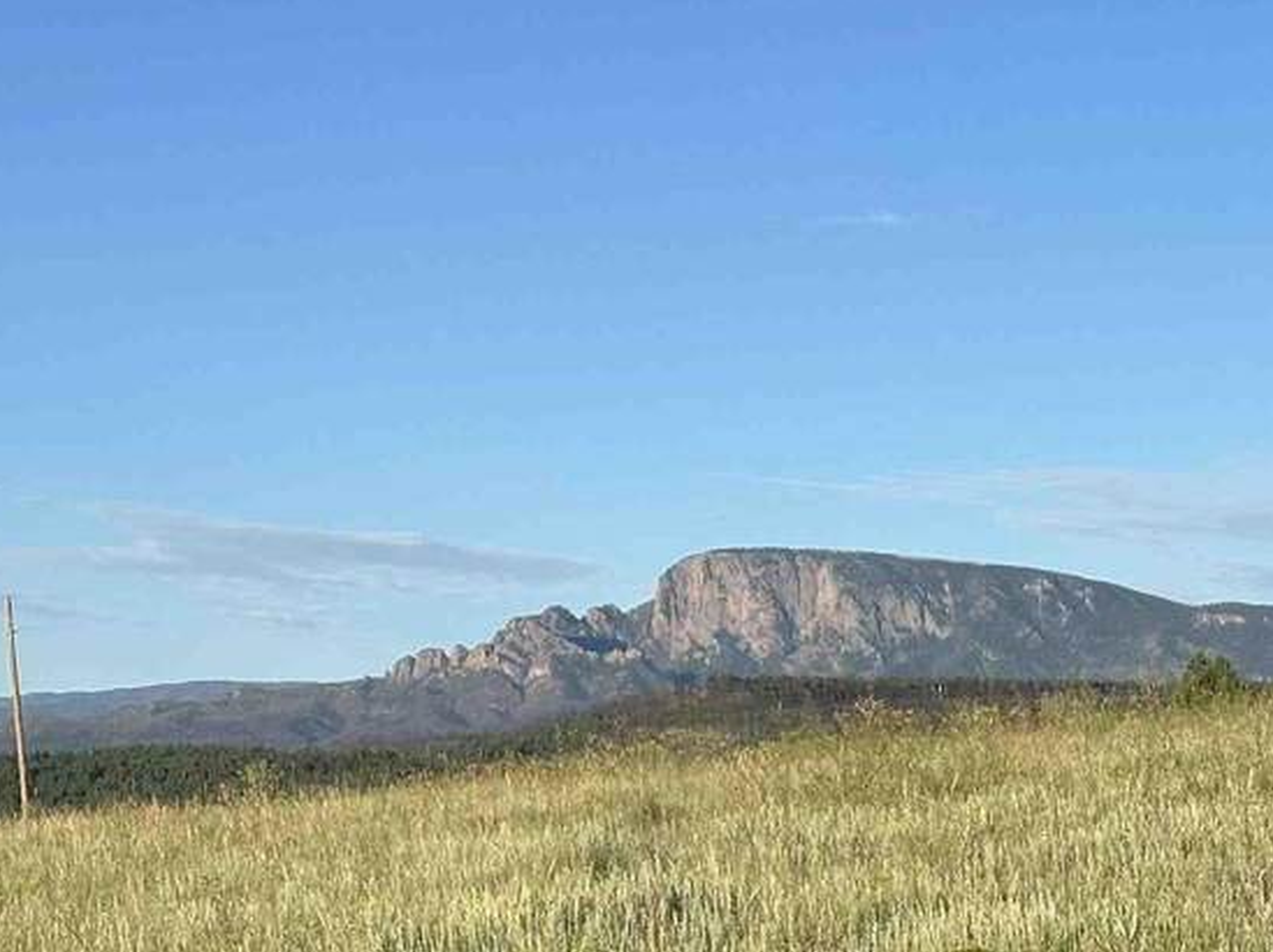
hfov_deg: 17.2
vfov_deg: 13.0
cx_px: 1282
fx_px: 4116
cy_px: 954
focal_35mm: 112
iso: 64
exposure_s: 1/3367
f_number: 1.78
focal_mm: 6.86
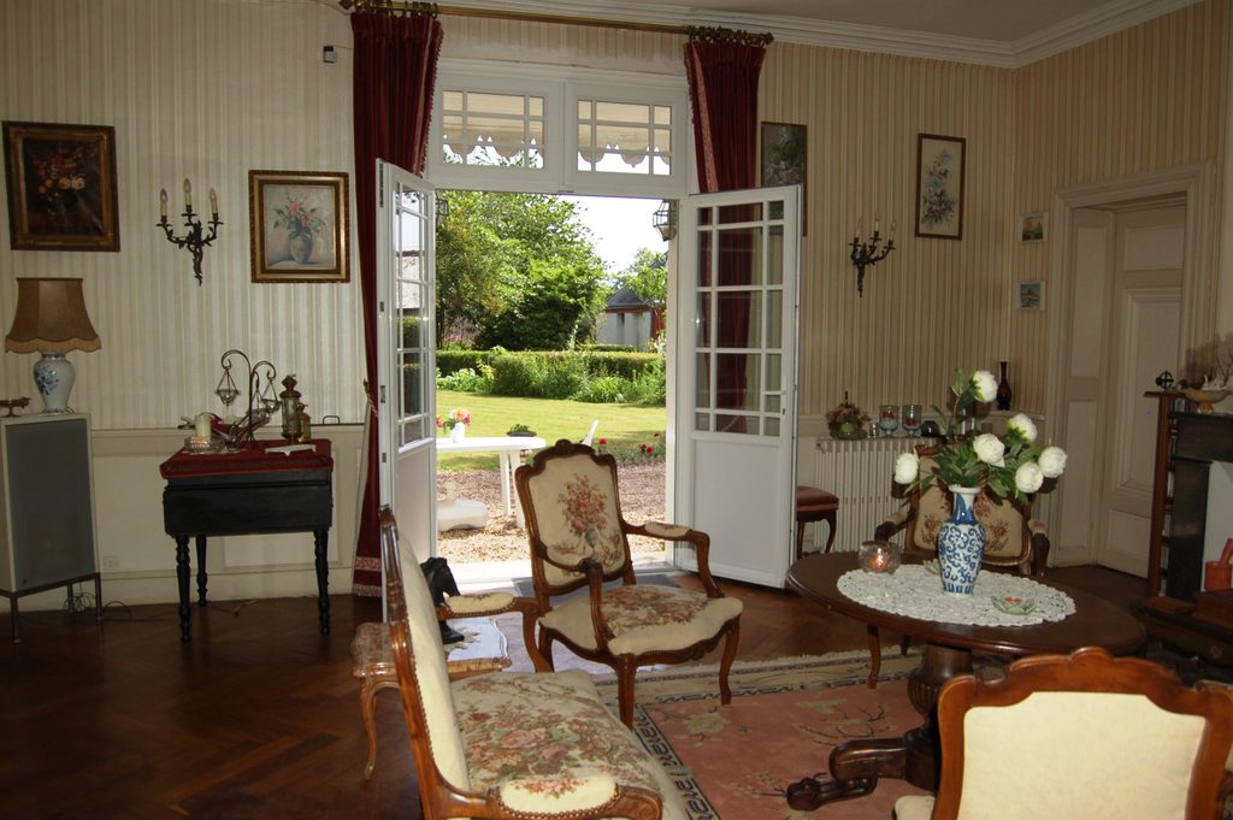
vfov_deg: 47.9
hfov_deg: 67.4
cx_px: 616
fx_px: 924
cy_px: 410
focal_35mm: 27
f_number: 5
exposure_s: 1/500
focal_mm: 18
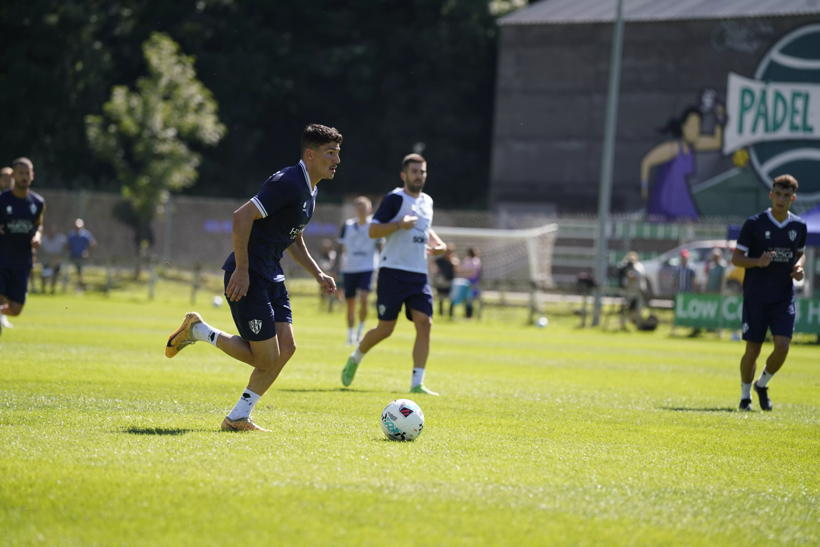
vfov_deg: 6.9
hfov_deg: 10.3
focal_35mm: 200
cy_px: 274
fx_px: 4556
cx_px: 410
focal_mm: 200
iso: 250
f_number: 3.5
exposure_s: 1/1250
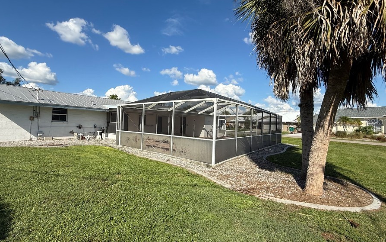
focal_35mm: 17
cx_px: 183
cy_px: 121
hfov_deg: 94.3
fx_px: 179
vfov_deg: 68.0
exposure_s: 1/2976
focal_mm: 2.22
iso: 50
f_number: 2.2
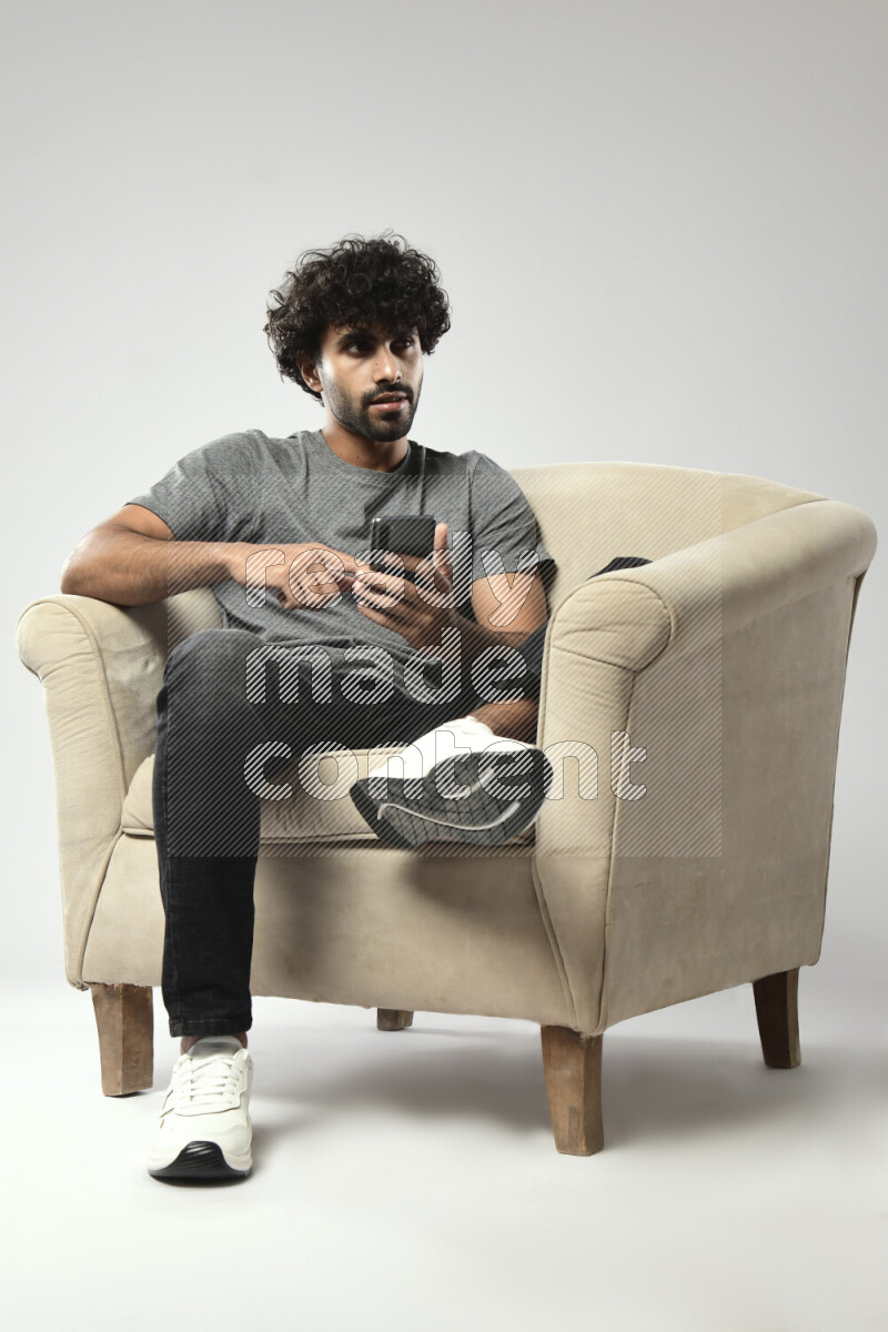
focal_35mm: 36
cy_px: 666
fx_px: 1332
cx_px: 444
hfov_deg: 36.9
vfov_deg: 53.1
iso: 400
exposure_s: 1/125
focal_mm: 36
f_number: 5
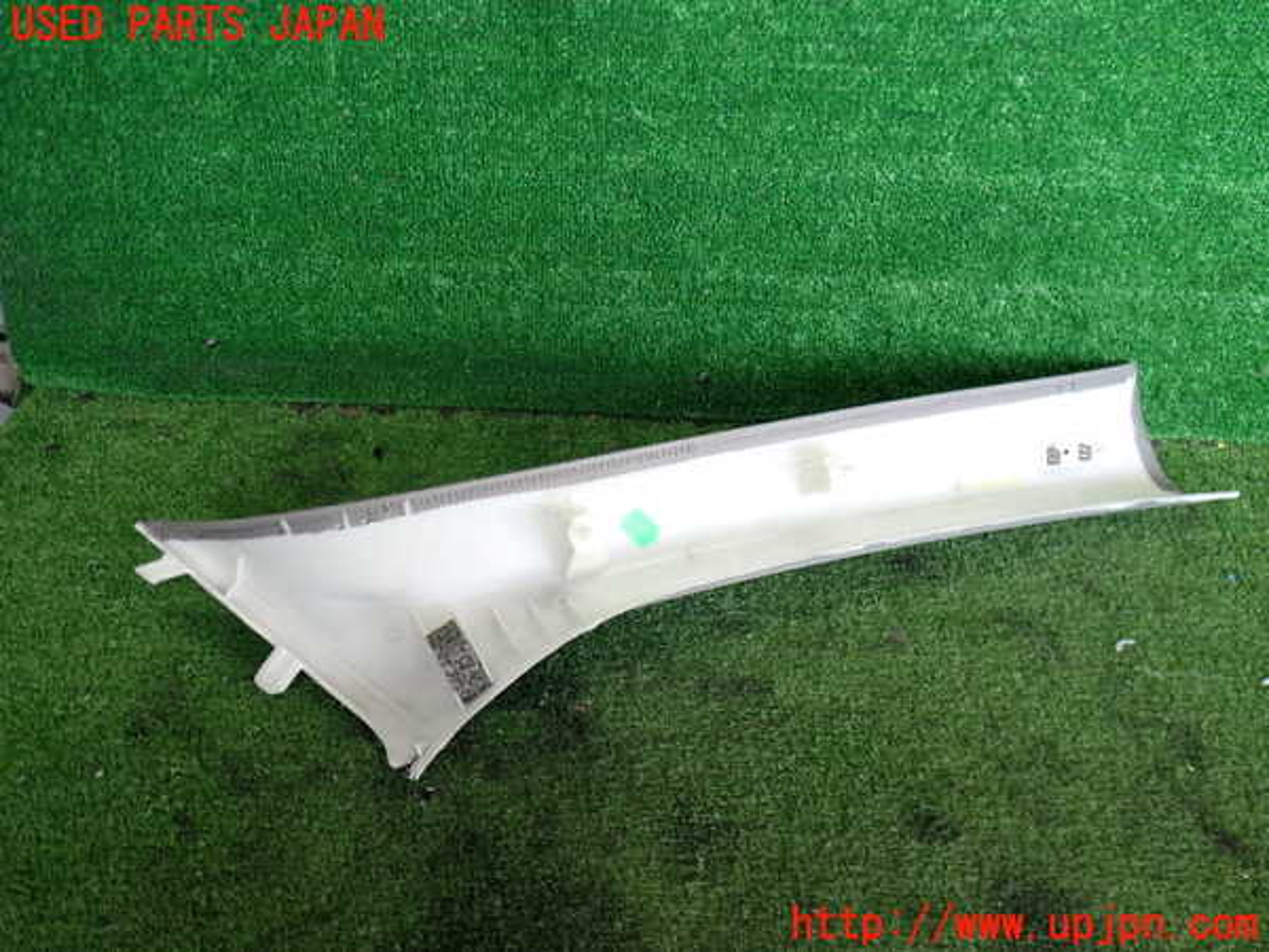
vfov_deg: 46.8
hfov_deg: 60.0
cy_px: 476
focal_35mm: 30
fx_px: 1100
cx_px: 634
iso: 200
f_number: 2.3
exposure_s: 1/80
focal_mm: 5.4
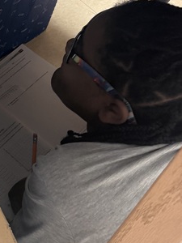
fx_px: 575
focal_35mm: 82
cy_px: 51
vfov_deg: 23.5
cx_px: -89
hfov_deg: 16.4
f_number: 1.78
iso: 200
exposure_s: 1/60
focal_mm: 6.76
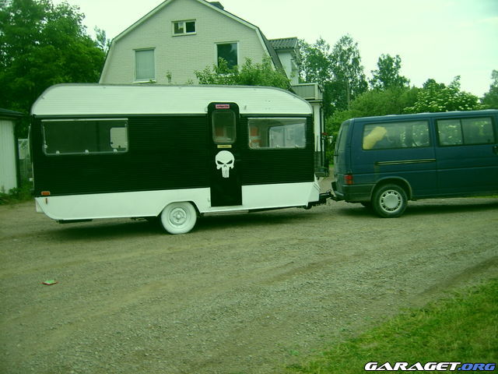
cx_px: 249
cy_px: 187
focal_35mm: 35
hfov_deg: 52.6
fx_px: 504
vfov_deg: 40.7
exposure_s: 1/92
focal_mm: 5.95
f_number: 2.8
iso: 100
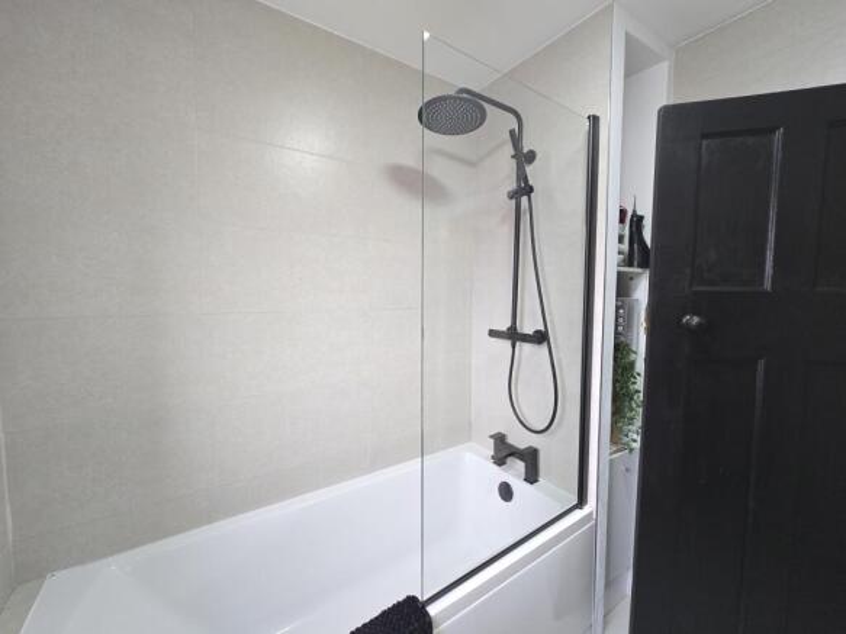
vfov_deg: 89.9
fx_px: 318
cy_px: 317
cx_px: 423
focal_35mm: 13
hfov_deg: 106.2
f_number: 2.2
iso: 320
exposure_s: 1/50
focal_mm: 2.2
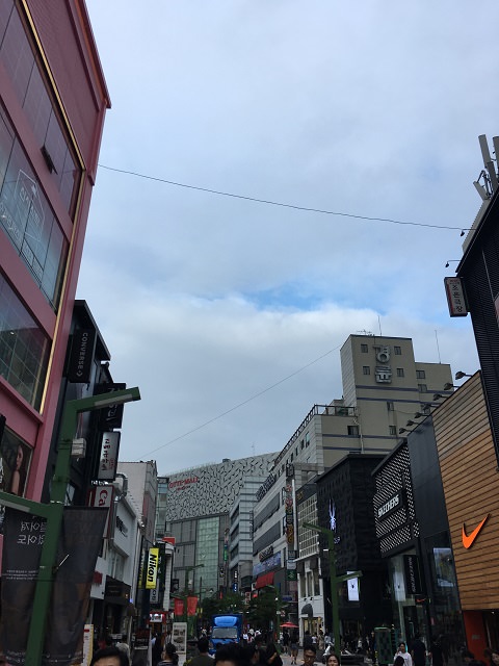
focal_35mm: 29
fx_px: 557
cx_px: 250
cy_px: 333
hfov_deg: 48.2
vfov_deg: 61.7
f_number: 2.2
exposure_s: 1/463
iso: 25
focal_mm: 4.15
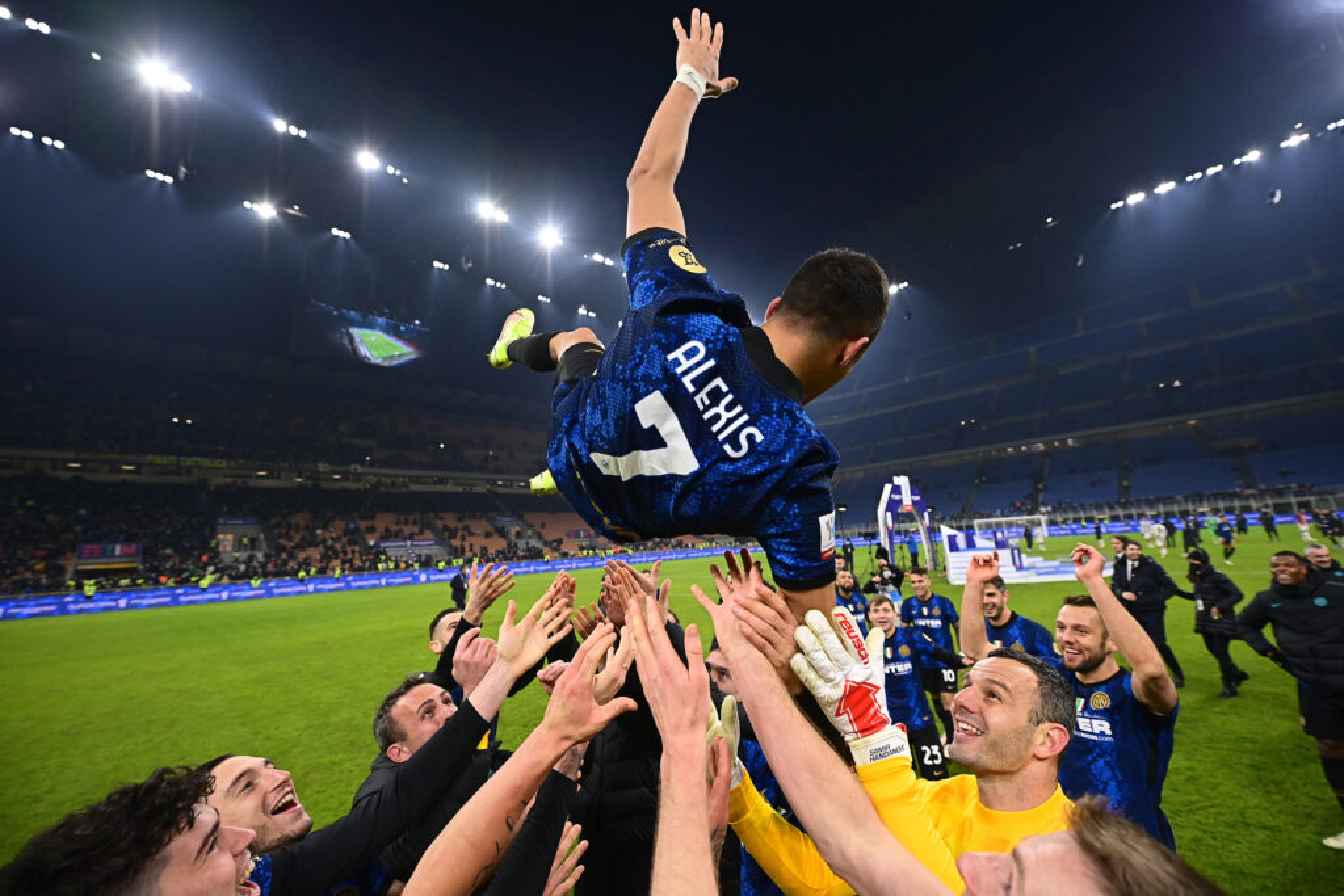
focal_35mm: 14
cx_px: 672
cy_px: 448
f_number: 3.5
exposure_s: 1/1250
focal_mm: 14
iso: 2500
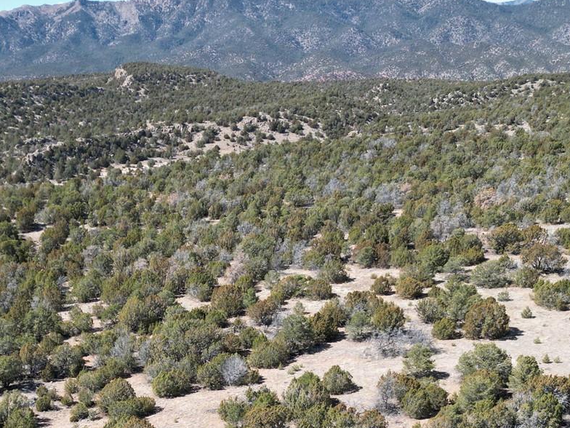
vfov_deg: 28.7
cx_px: 185
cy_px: 371
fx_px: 807
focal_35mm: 49
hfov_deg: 38.4
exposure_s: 1/2000
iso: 200
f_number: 1.7
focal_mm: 6.72
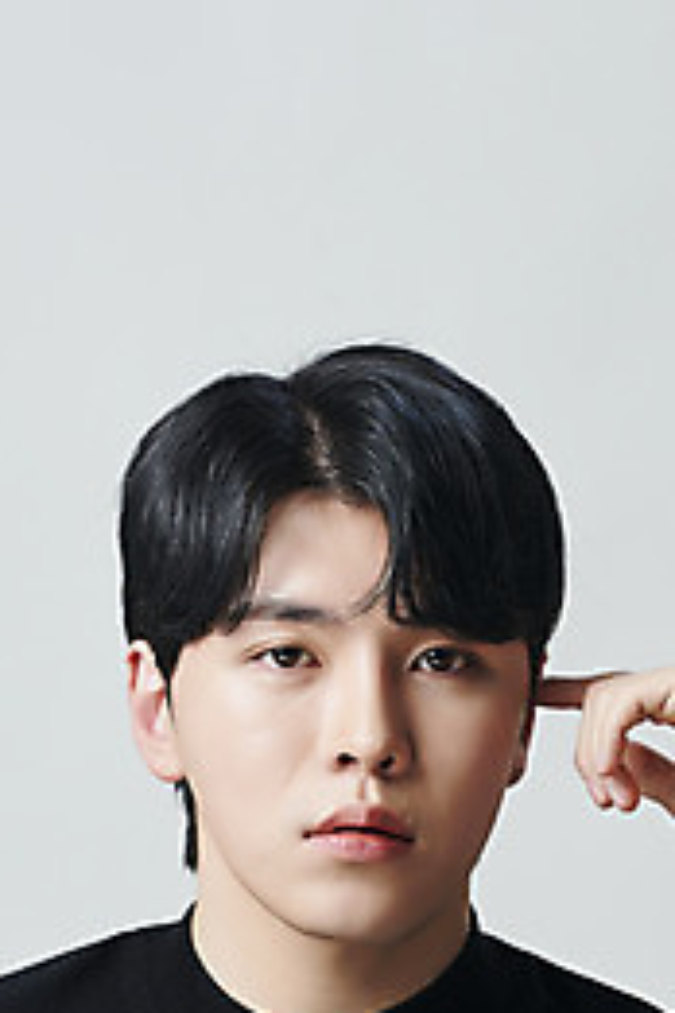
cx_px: 293
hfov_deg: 7.3
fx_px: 5259
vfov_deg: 11.0
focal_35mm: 187
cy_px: 605
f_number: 7.1
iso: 64
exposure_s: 1/125
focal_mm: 122
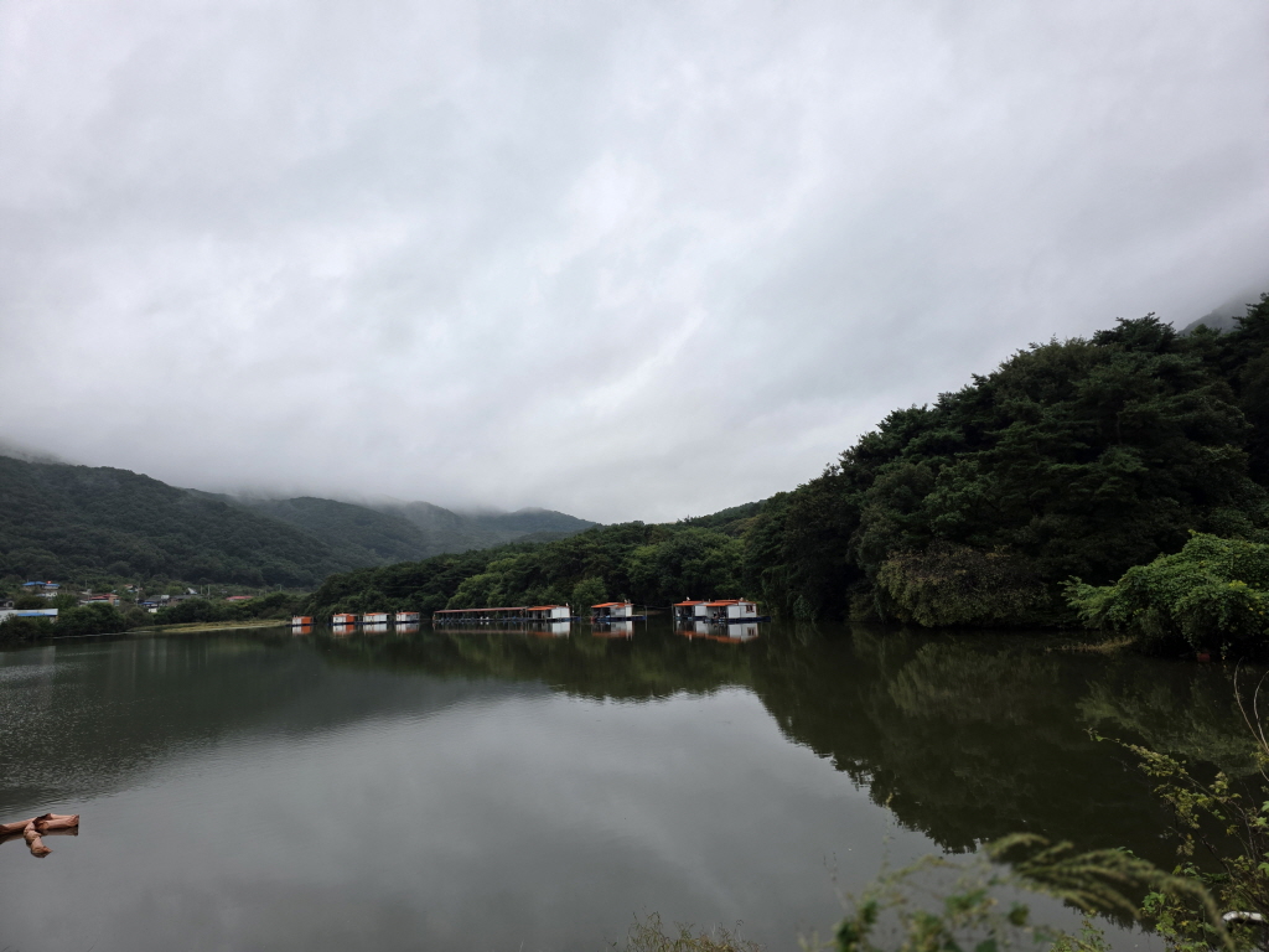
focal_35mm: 23
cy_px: 476
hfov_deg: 73.9
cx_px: 634
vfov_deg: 58.9
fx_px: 843
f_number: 1.7
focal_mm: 6.3
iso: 64
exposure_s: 1/120
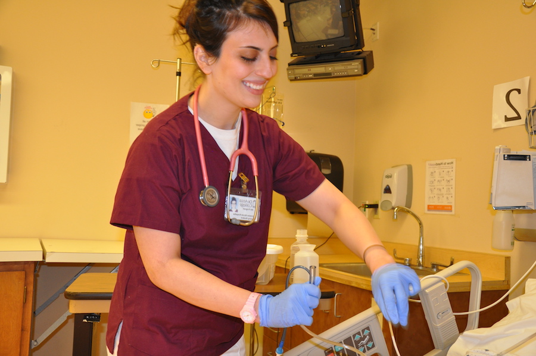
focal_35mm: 36
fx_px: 535
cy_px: 178
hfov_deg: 53.2
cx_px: 268
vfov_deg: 36.8
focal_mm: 24
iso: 800
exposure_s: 1/60
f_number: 4
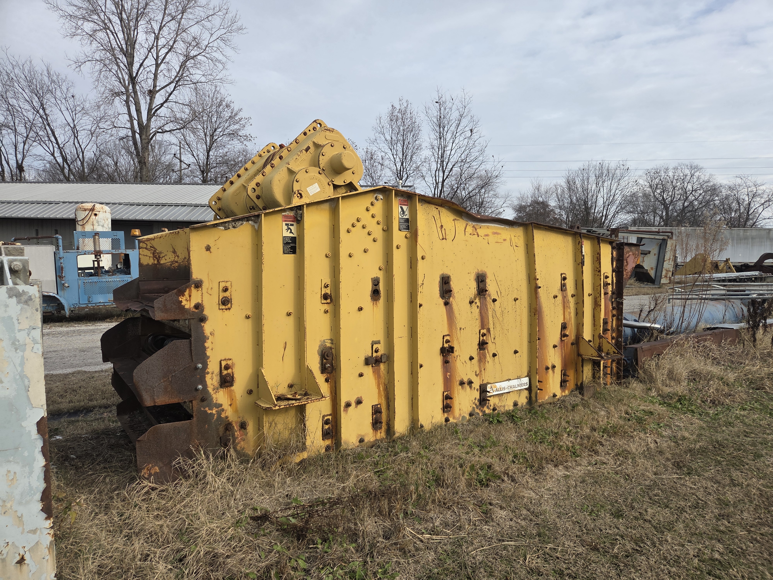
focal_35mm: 23
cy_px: 290
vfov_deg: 58.9
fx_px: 514
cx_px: 386
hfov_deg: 73.9
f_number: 1.8
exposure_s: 1/4098
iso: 80
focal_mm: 5.4
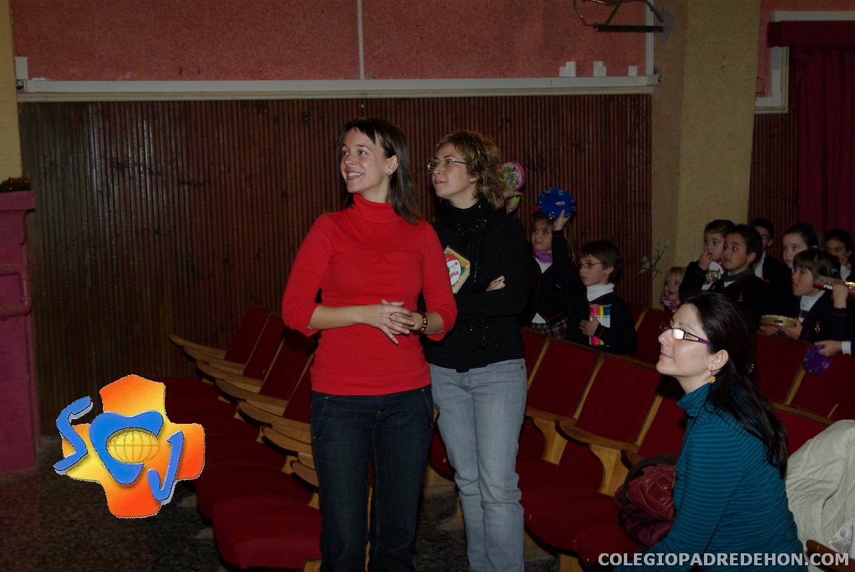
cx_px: 428
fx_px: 1177
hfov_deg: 39.9
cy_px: 286
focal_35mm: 50
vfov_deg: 27.3
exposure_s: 1/45
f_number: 6.7
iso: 400
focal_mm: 33
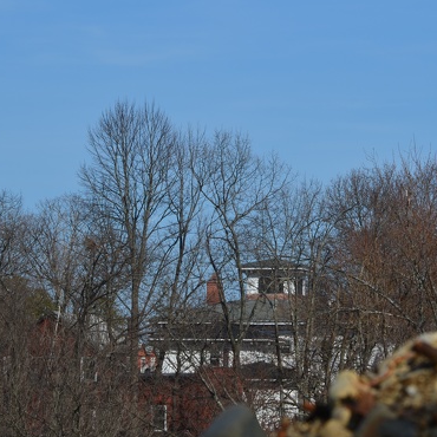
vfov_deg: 6.1
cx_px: 304
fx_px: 4084
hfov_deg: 6.1
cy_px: 250
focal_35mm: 286
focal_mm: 105
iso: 100
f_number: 13
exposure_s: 1/200
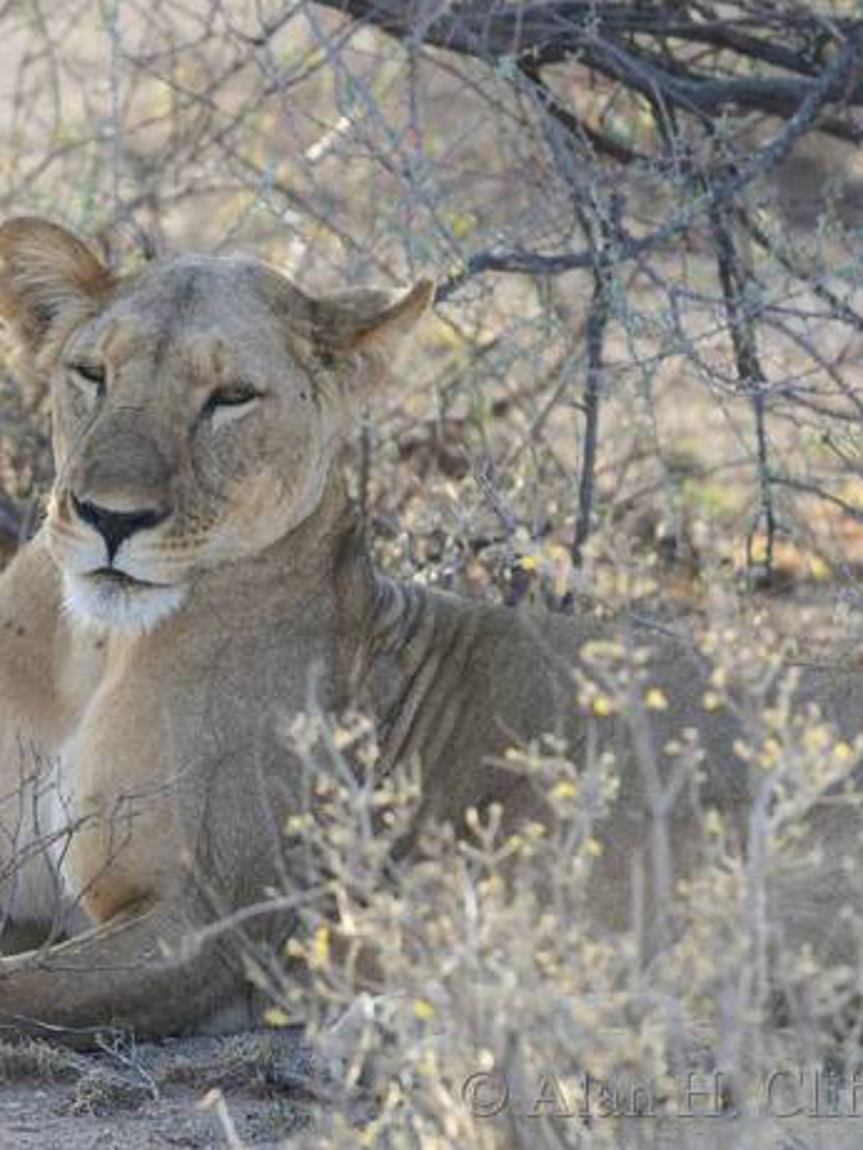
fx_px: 23956
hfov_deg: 2.1
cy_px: 575
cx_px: 170
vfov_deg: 2.7
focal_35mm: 721
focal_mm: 330
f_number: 5.3
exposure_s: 1/400
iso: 450
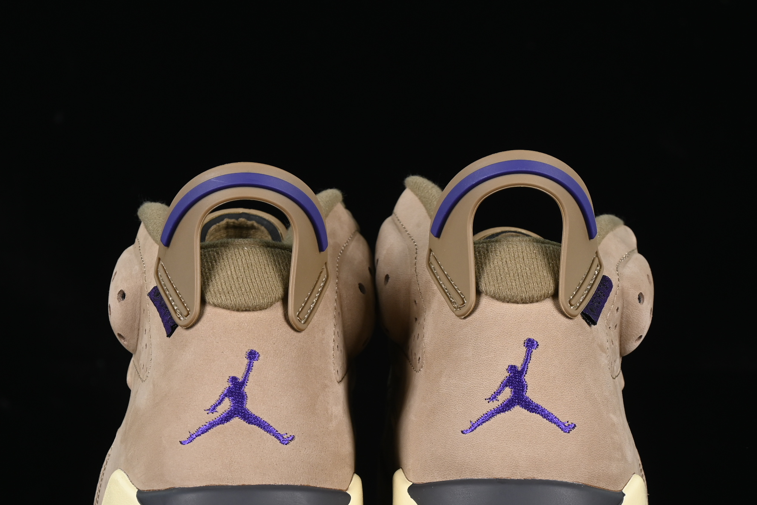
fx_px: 2482
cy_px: 366
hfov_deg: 17.3
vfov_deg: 11.6
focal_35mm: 118
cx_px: 385
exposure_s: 1/60
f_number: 6.3
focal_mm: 50
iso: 160
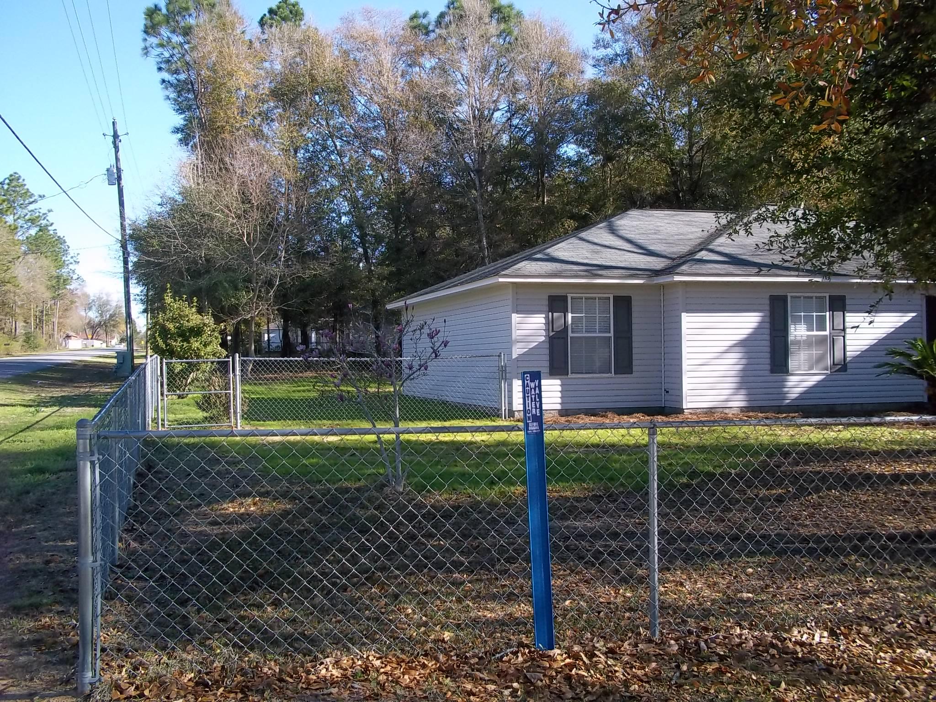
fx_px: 973
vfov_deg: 39.7
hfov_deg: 51.4
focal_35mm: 36
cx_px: 468
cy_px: 351
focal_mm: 6.5
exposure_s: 1/320
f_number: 3.1
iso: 80
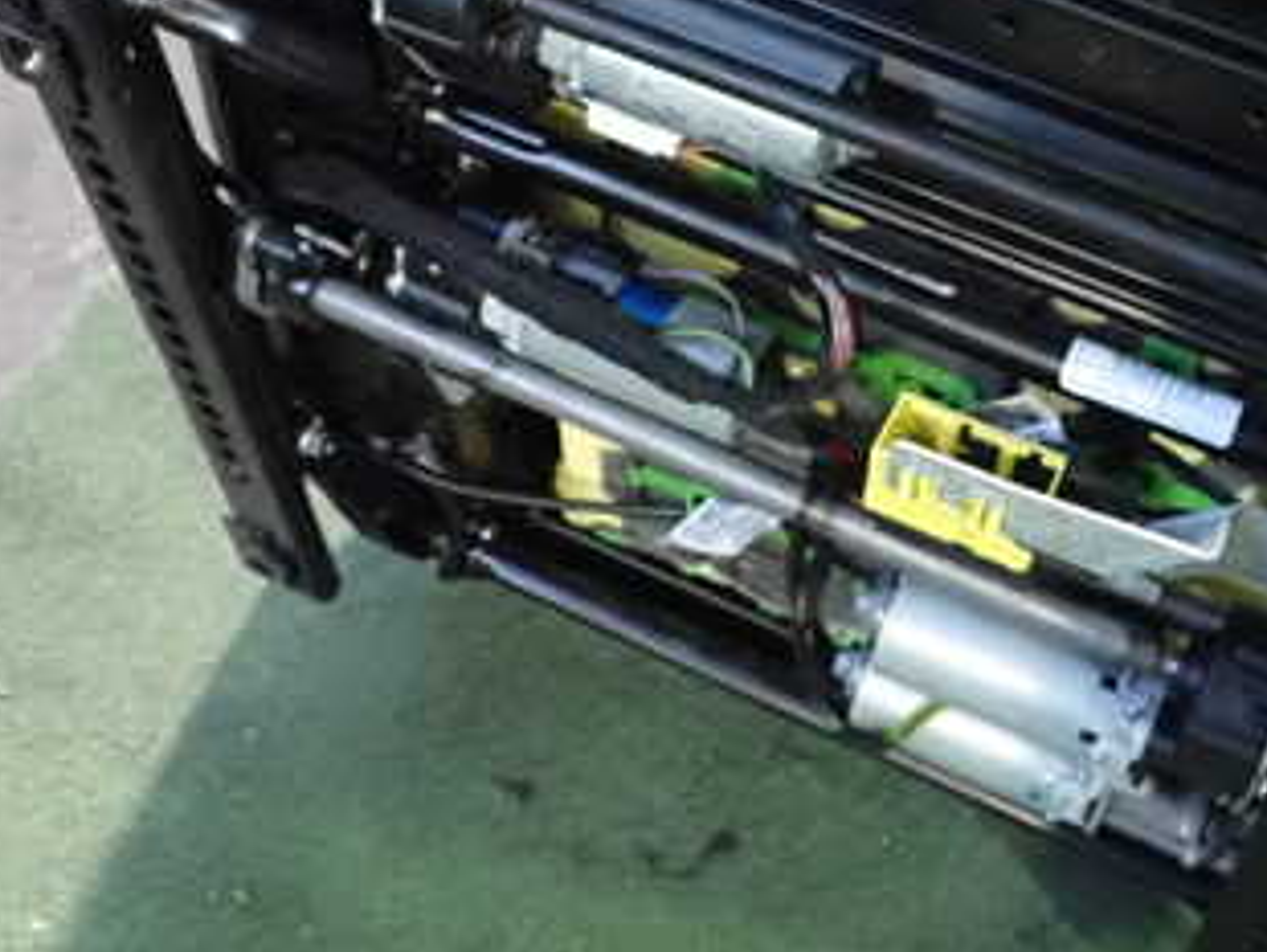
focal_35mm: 58
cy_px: 274
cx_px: 866
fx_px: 2125
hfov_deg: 32.9
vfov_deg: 25.1
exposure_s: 1/50
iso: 1600
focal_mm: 5.4
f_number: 2.3
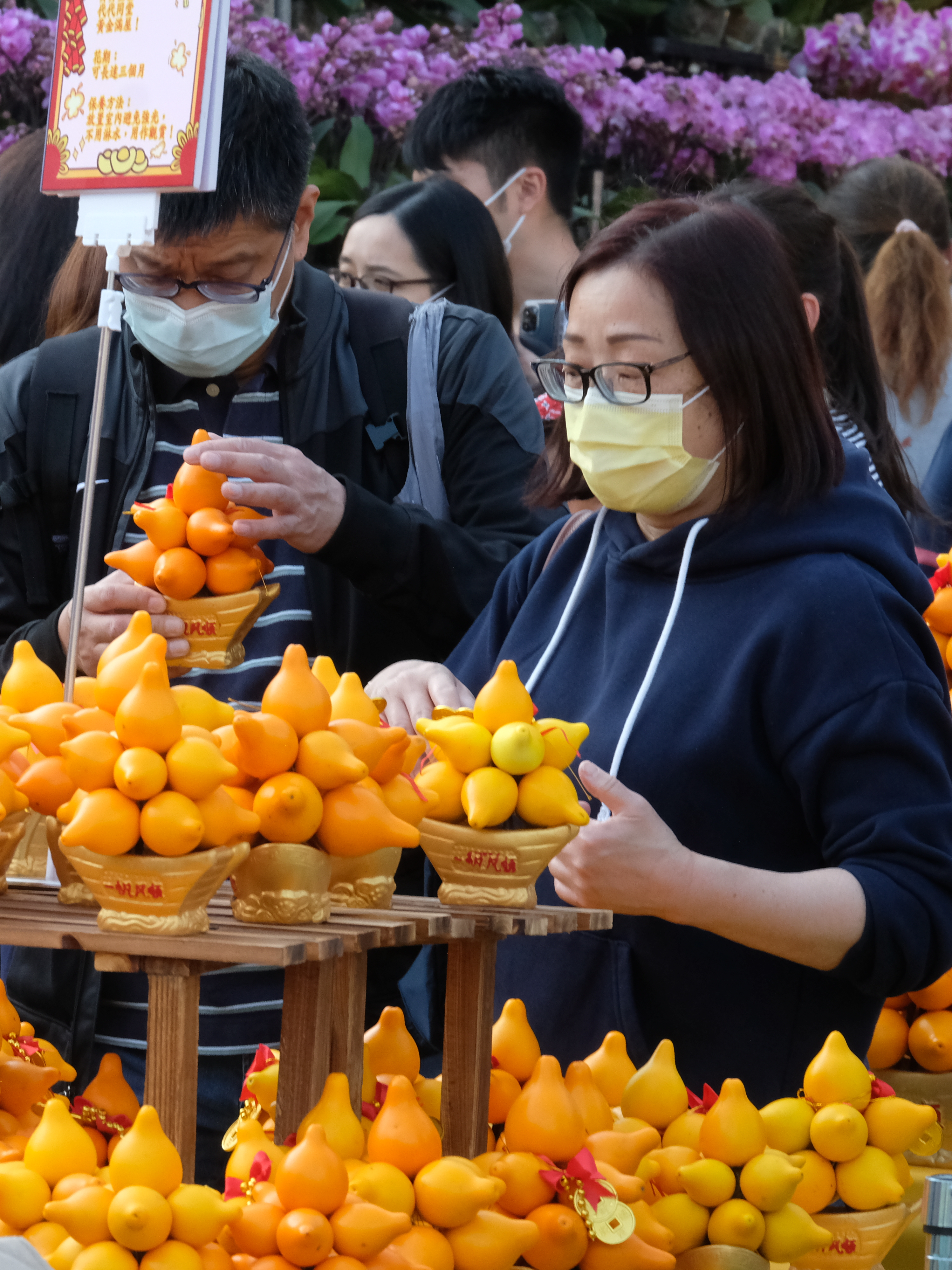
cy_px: 636
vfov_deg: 8.0
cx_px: 32
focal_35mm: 247
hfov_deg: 6.0
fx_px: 9058
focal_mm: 113.8
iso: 1600
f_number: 11
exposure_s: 1/200
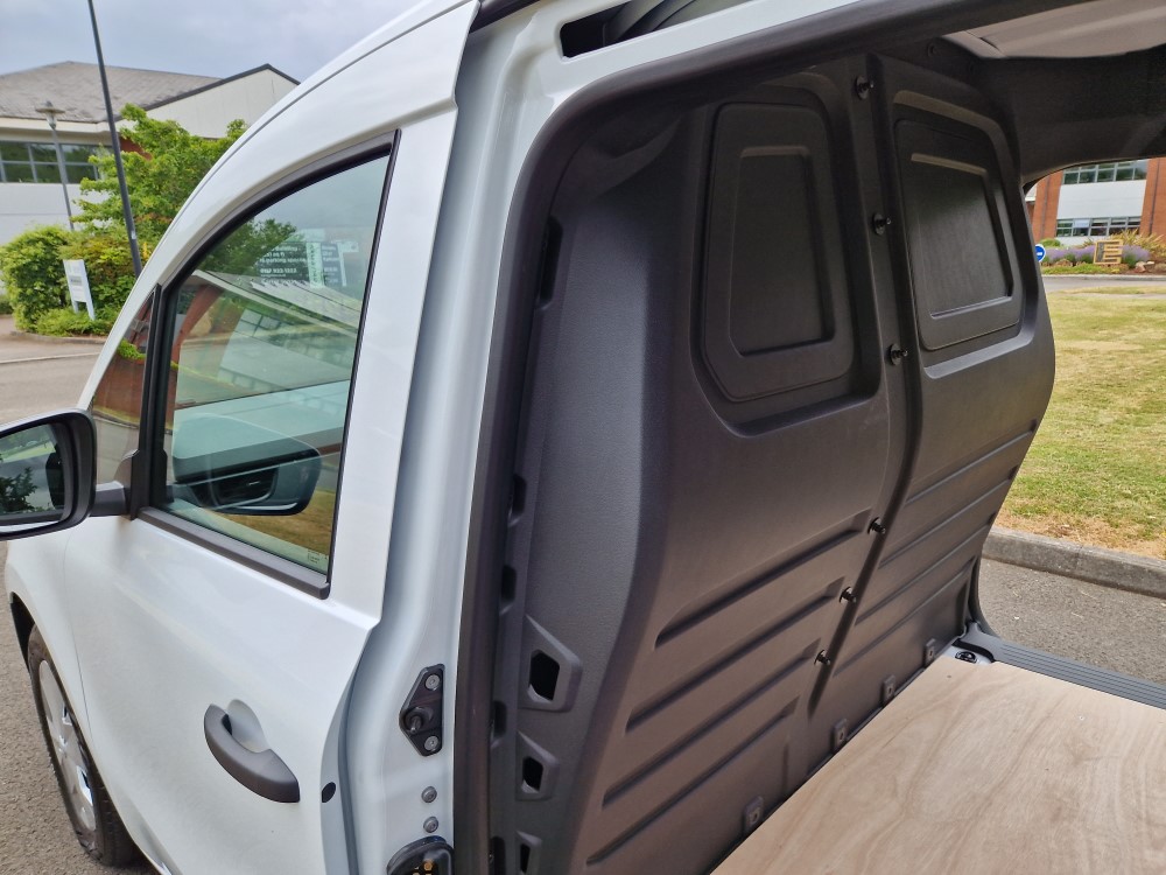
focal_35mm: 23
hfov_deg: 73.9
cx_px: 583
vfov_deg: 58.9
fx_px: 775
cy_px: 438
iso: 50
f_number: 1.8
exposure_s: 1/552
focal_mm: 5.4
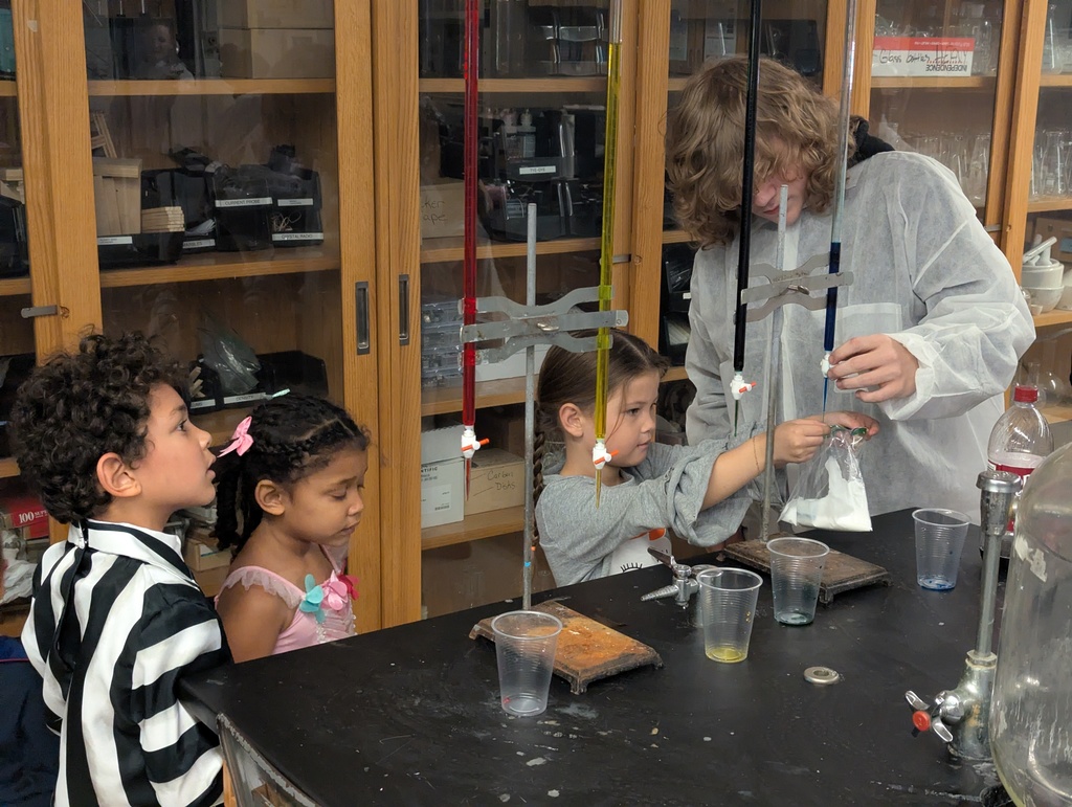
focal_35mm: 48
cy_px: 404
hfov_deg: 39.6
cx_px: 536
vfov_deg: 30.3
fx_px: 1489
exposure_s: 1/120
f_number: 1.85
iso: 886
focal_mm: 6.81
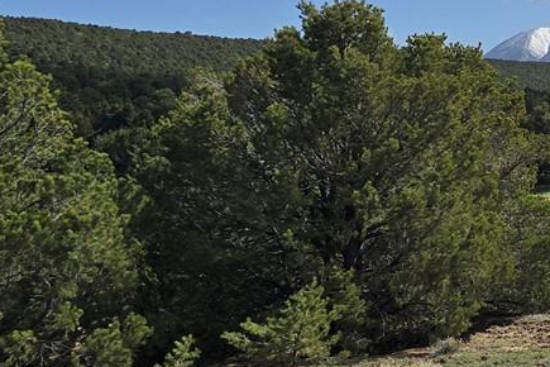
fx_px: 1344
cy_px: 99
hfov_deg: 21.8
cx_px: 611
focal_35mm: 88
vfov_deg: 15.5
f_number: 1.7
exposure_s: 1/1212
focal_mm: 6.3
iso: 12
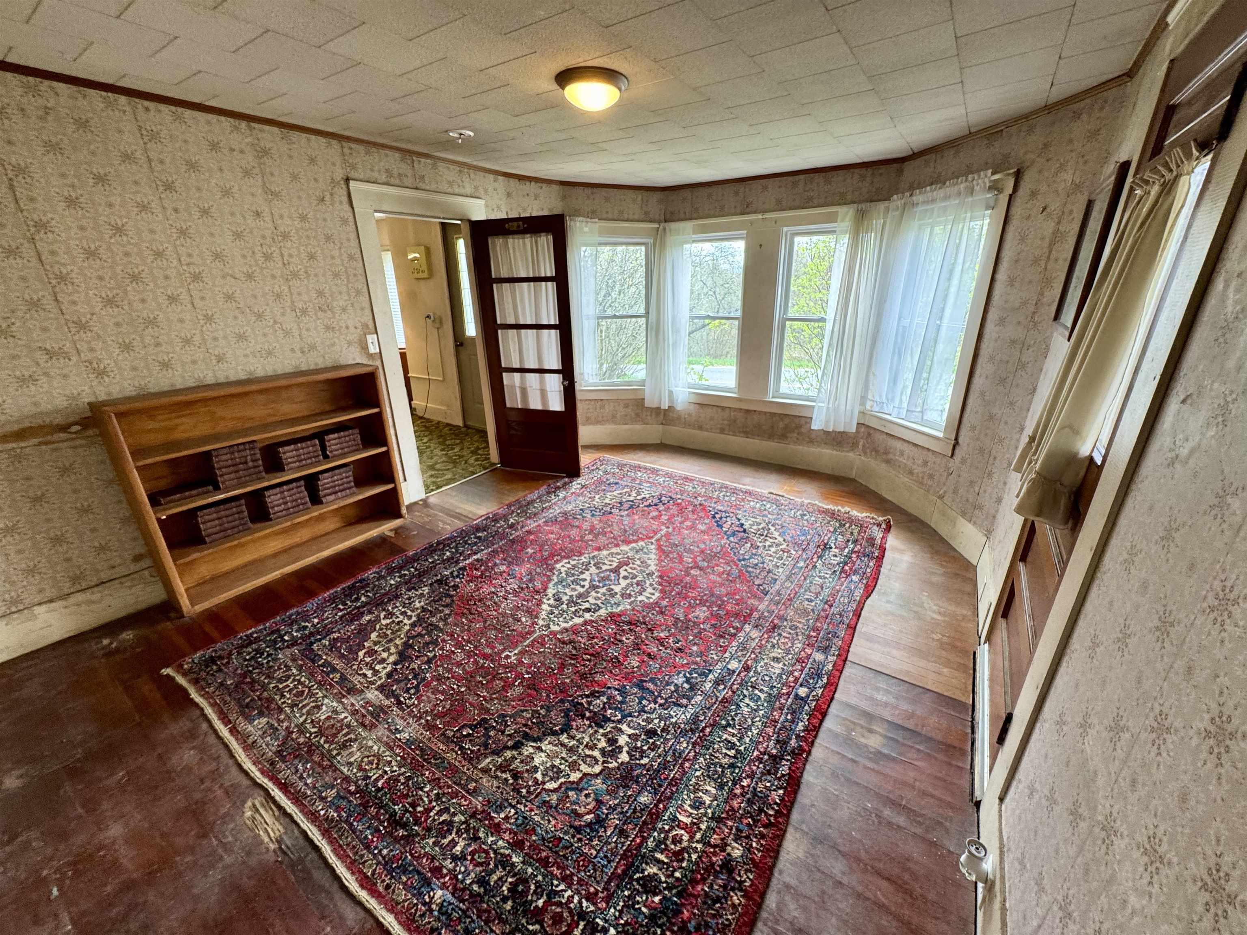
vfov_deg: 85.7
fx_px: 504
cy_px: 468
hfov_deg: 102.1
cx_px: 624
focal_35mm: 14
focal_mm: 2.22
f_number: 2.2
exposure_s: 1/60
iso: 160
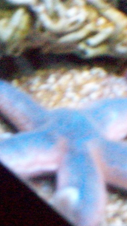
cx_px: 95
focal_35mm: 88
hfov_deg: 13.7
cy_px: 134
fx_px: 527
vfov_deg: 24.2
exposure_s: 1/10.3
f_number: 3
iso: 800
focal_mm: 7.6
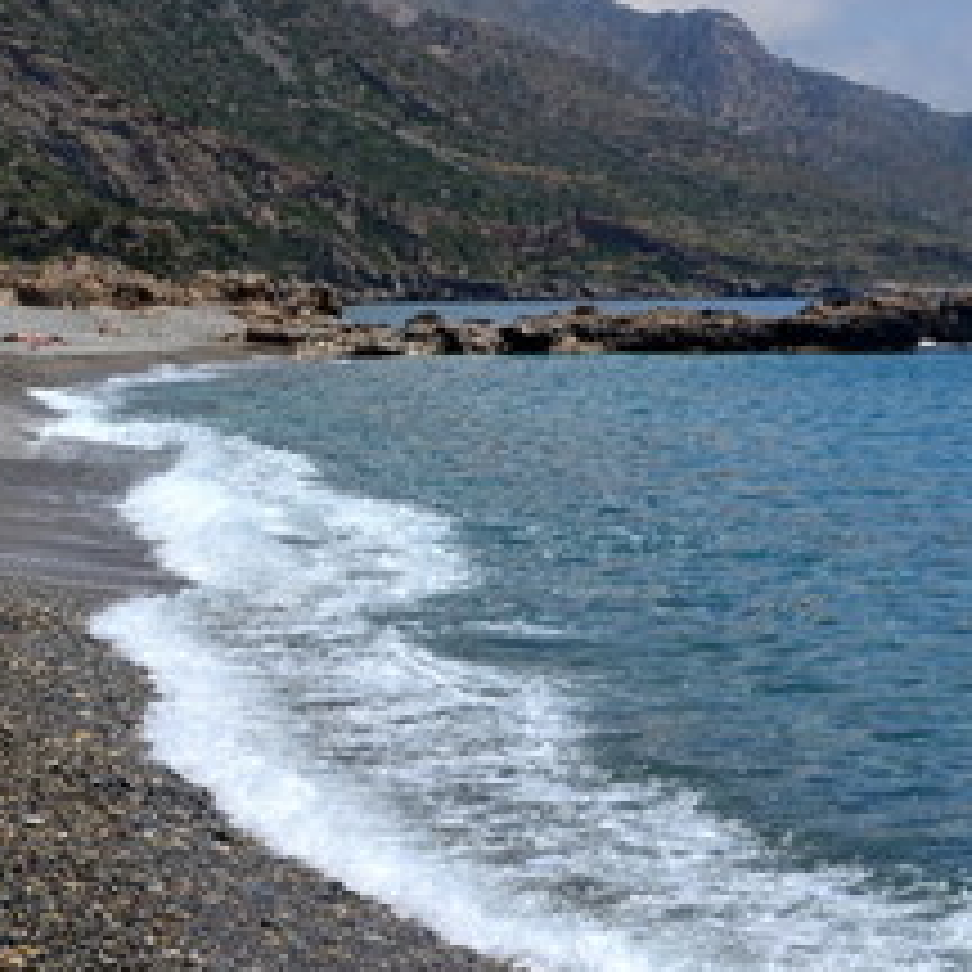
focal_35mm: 83
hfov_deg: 20.6
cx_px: 144
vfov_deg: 20.9
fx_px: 2637
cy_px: 439
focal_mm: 22
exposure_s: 1/500
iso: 320
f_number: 11
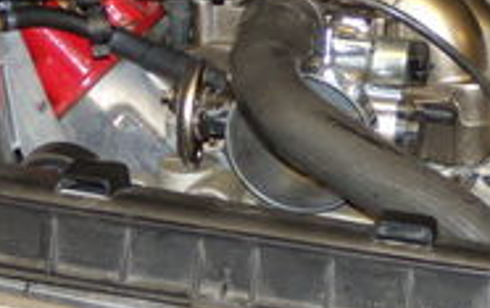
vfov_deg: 10.0
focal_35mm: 131
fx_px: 1753
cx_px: 395
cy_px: 5
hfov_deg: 15.8
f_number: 3.6
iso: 125
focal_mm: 6.4
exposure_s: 1/30
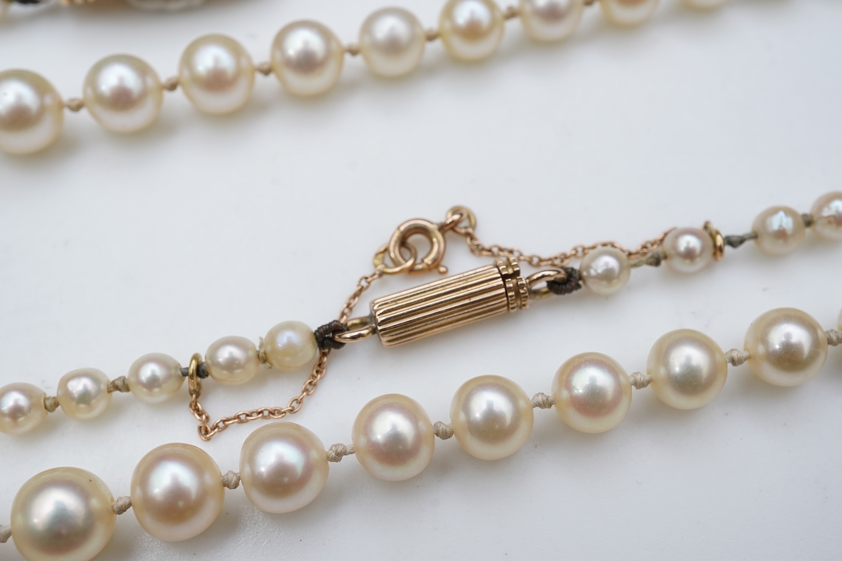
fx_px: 1052
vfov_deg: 29.9
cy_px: 280
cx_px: 421
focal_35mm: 45
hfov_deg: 43.6
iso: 400
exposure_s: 1/125
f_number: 18
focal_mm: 30
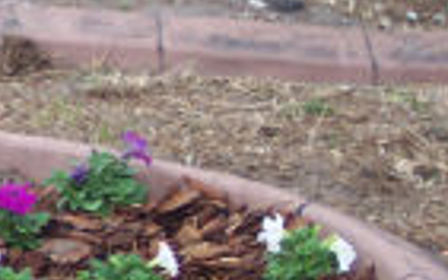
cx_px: -232
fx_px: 3552
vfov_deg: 4.5
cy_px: 150
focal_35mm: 291
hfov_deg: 7.1
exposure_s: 1/90
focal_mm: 16
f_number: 3.8
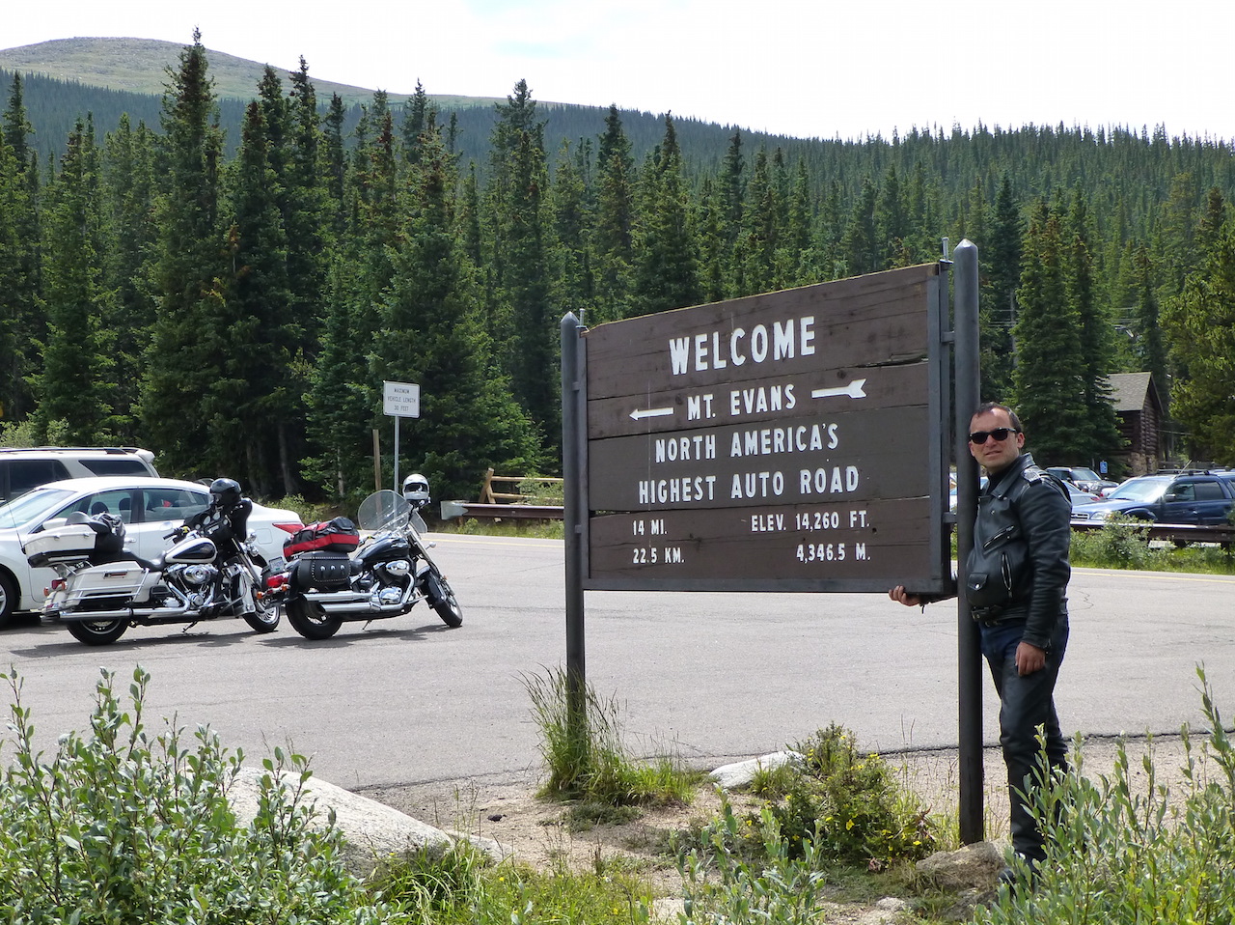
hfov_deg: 46.8
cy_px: 462
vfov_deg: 35.9
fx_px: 1426
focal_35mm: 40
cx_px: 618
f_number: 3.9
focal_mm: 6.9
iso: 160
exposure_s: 1/640
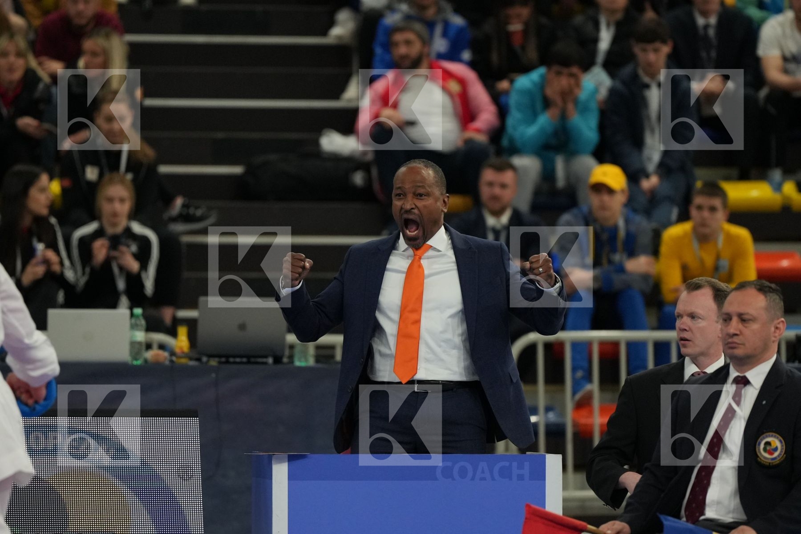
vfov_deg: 4.6
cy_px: 267
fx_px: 6674
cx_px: 400
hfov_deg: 6.9
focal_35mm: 300
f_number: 2.8
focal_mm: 200
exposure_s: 1/1000
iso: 2000
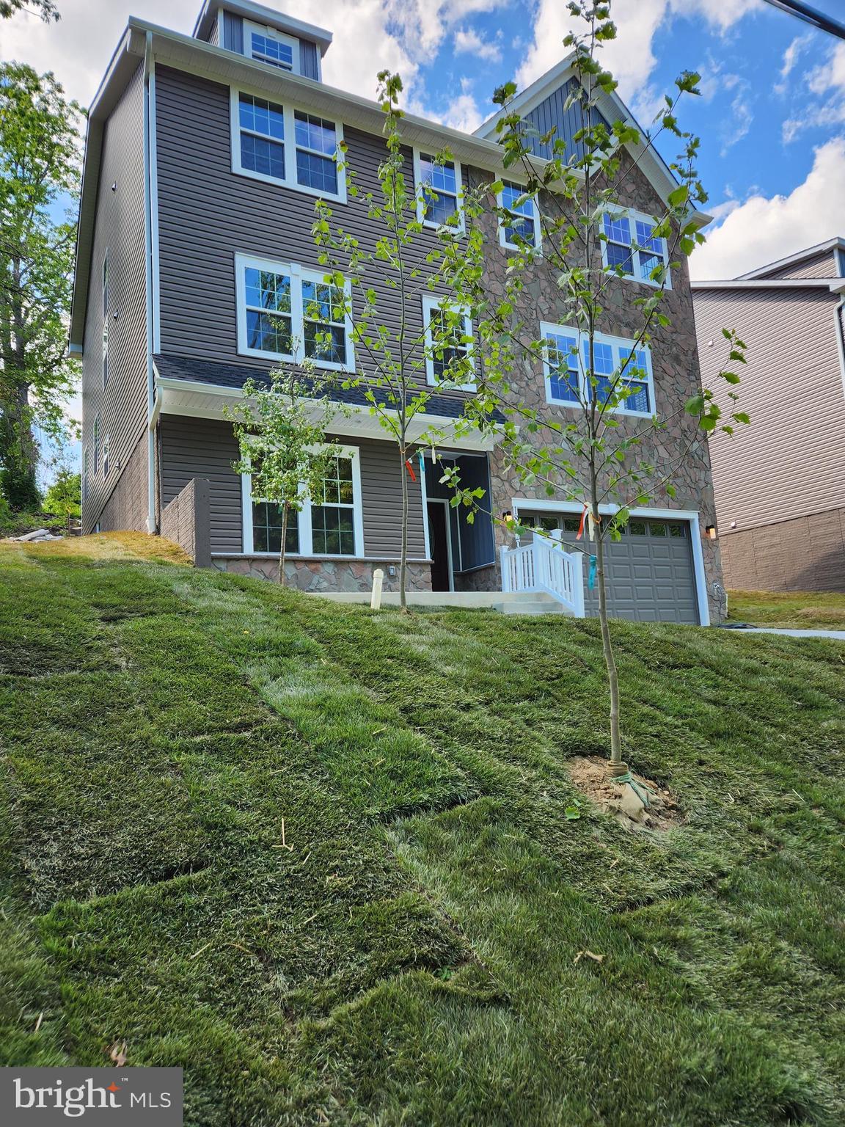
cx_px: 422
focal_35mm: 23
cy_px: 564
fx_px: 749
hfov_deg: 58.9
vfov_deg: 73.9
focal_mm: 5.4
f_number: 1.8
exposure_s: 1/300
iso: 20
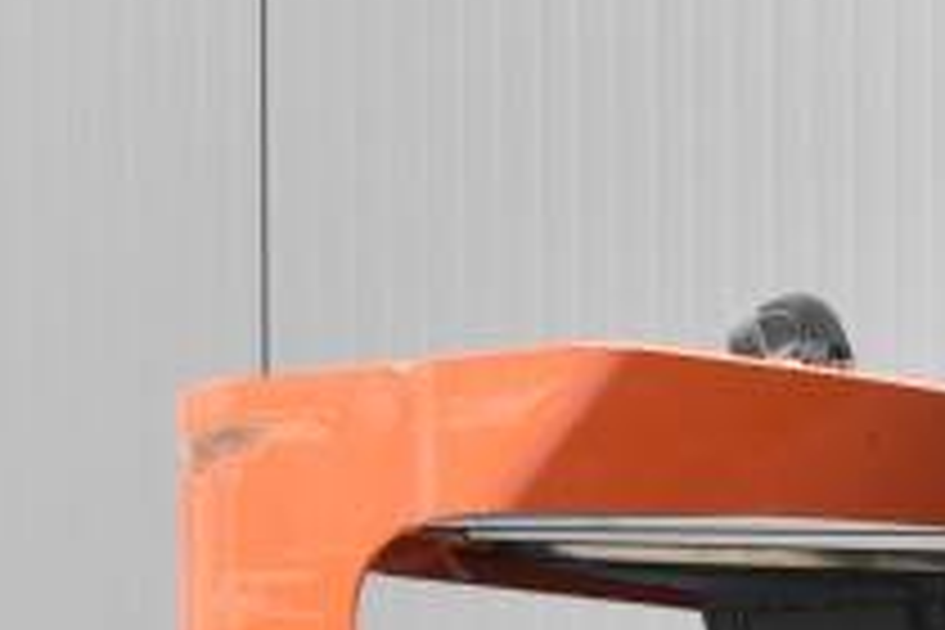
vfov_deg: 5.7
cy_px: 1620
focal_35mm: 232
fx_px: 6086
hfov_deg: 8.6
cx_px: 1508
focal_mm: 27
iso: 1600
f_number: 5.6
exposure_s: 1/25
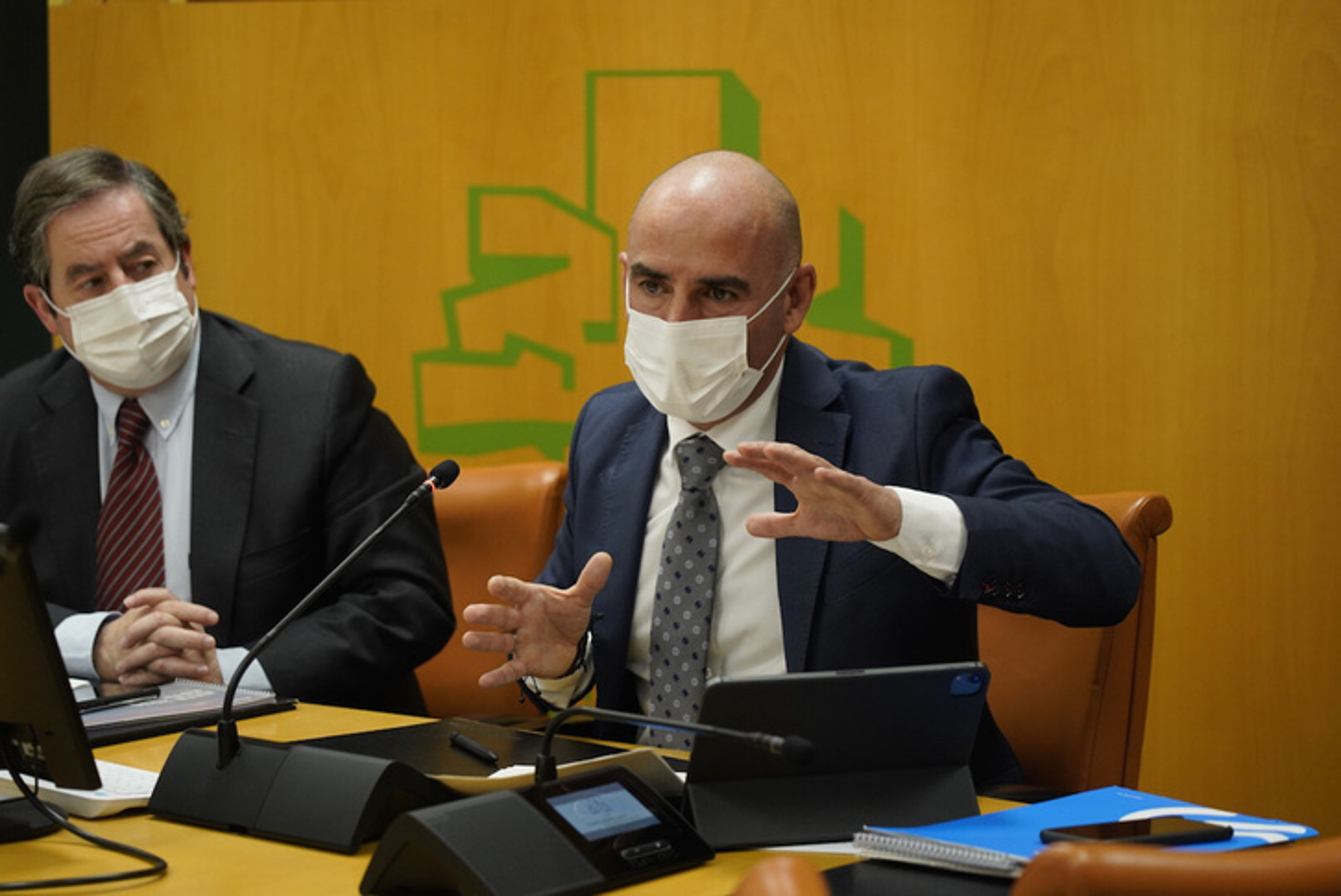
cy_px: 448
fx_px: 3913
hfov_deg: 19.4
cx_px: 670
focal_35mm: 105
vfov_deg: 13.1
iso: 2500
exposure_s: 1/320
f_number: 4
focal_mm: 105
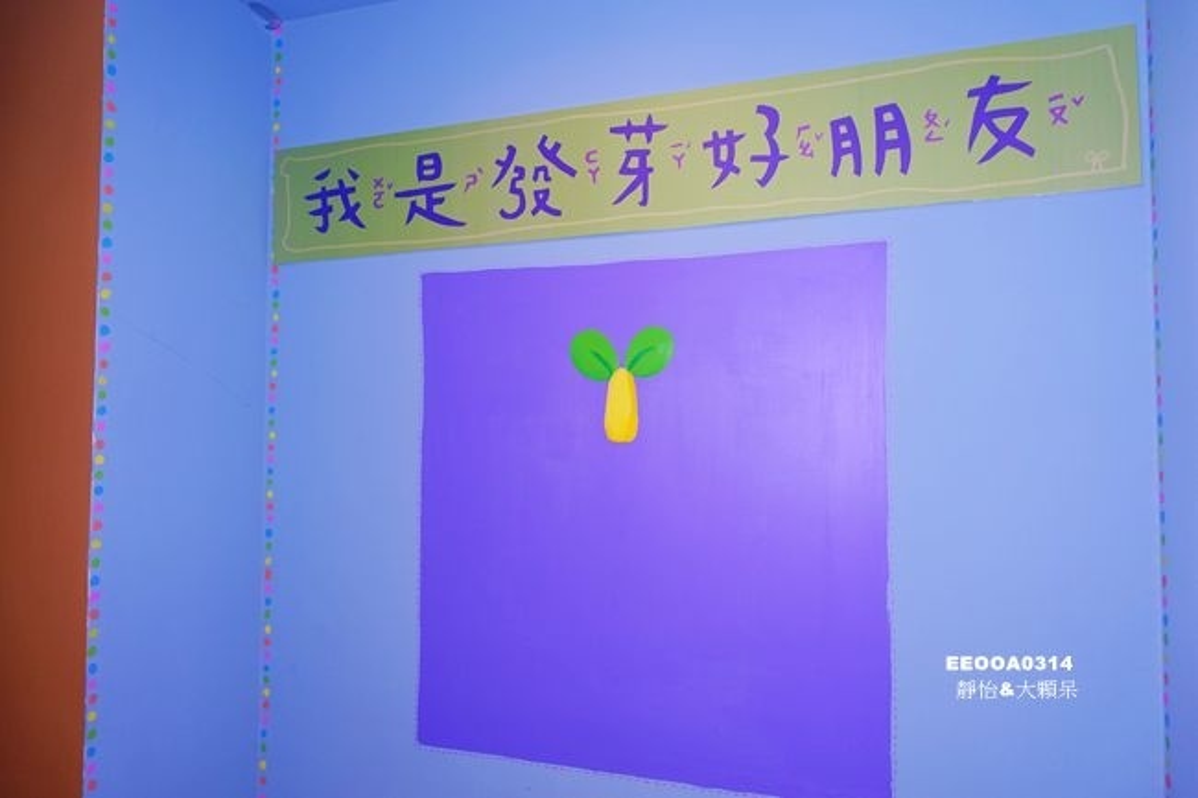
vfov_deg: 53.1
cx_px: 599
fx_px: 798
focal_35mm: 24
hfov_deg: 73.8
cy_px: 399
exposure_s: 1/30
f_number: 2
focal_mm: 8.8
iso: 125
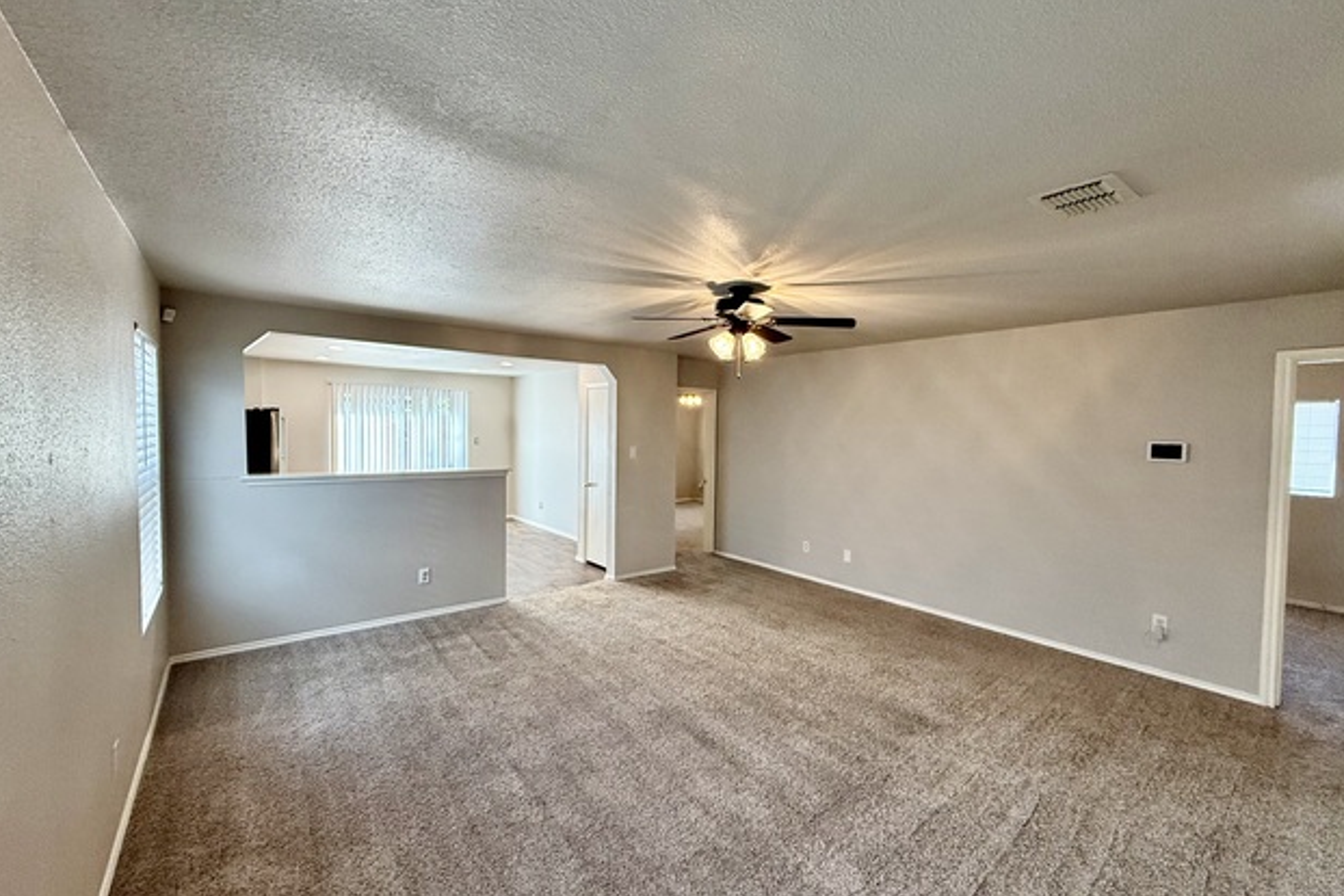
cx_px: 677
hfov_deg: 100.4
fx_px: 560
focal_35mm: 15
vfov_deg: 77.3
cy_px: 446
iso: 200
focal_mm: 2.22
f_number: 2.2
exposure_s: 1/120
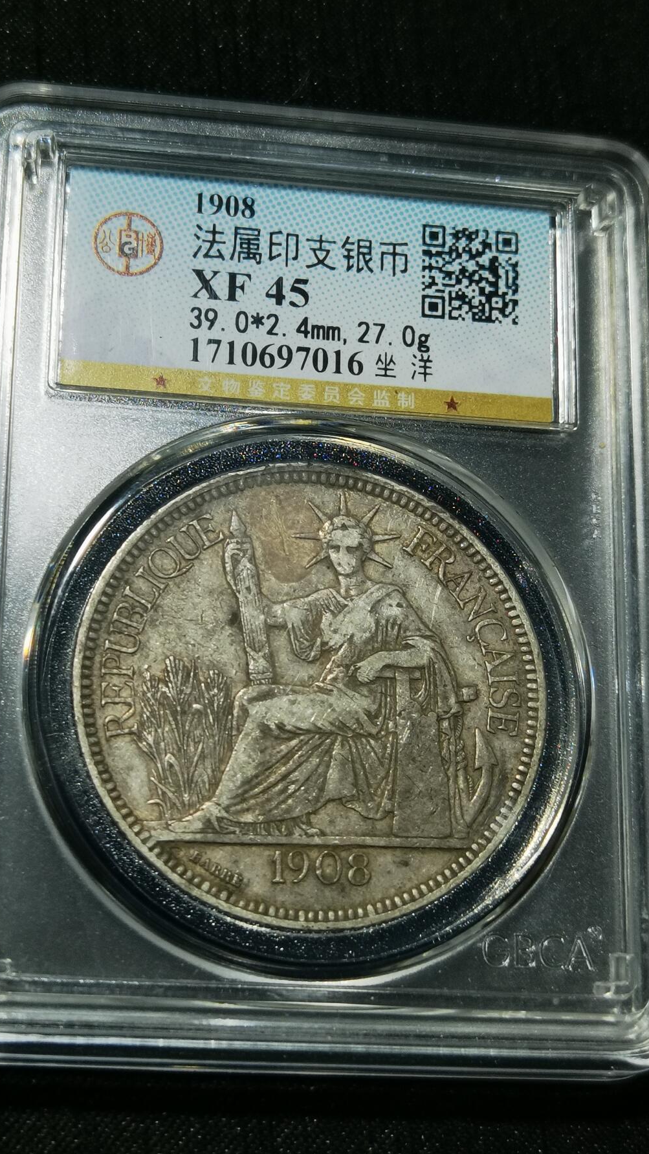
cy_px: 580
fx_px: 2019
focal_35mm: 66
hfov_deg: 18.3
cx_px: 293
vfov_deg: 31.9
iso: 80
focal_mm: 6.67
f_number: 1.9
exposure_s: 1/100
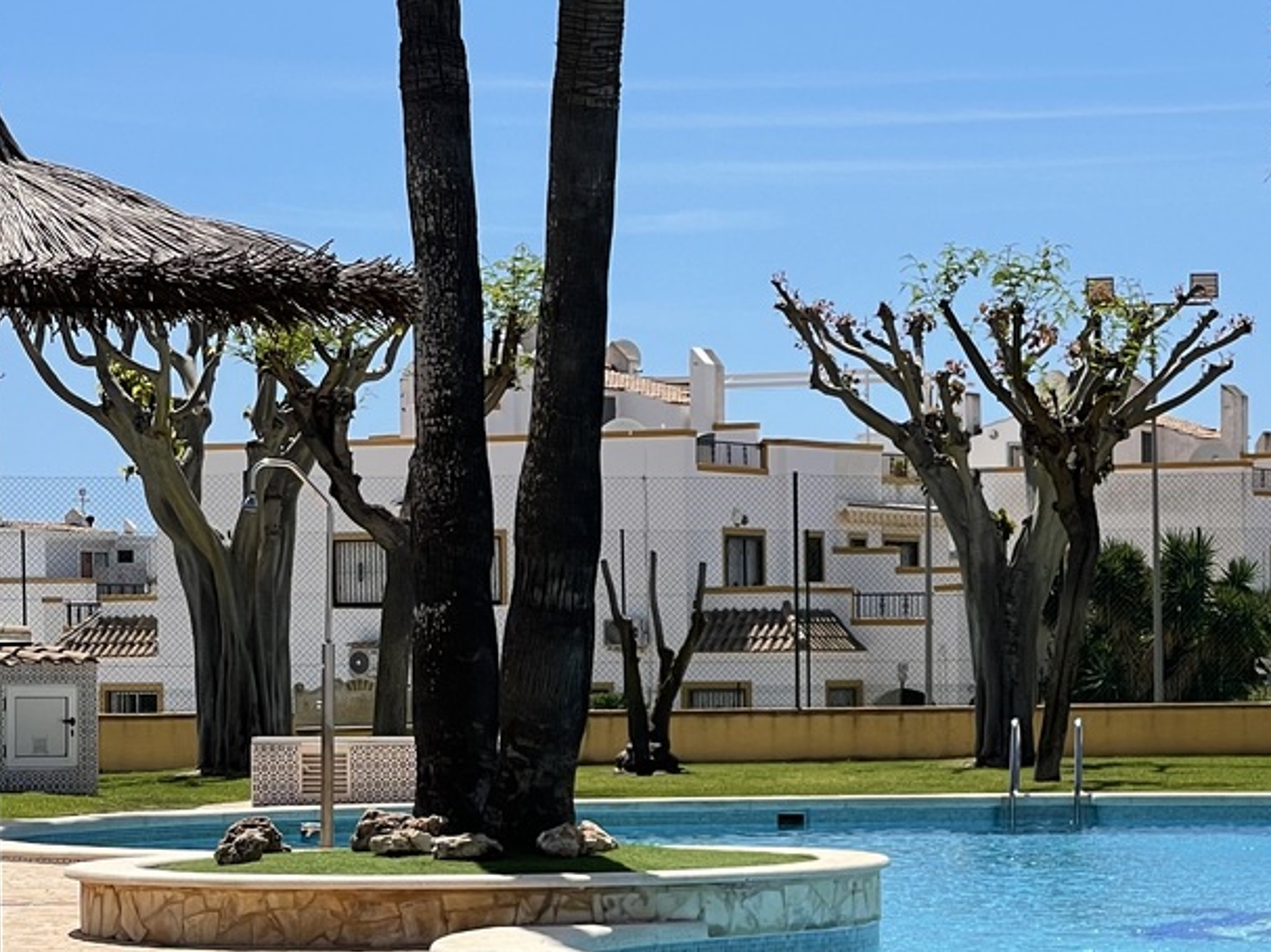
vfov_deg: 10.8
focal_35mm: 137
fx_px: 5029
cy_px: 851
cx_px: 982
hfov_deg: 14.3
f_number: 2.2
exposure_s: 1/1531
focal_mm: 7.5
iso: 20
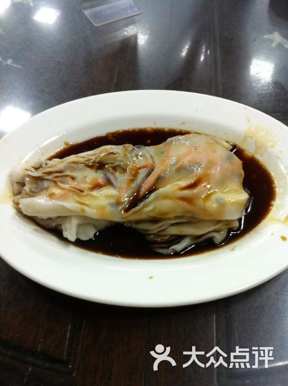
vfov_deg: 52.7
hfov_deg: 40.6
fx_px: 389
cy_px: 193
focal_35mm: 35
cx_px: 144
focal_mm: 3.85
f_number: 2.8
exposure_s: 1/15
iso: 125
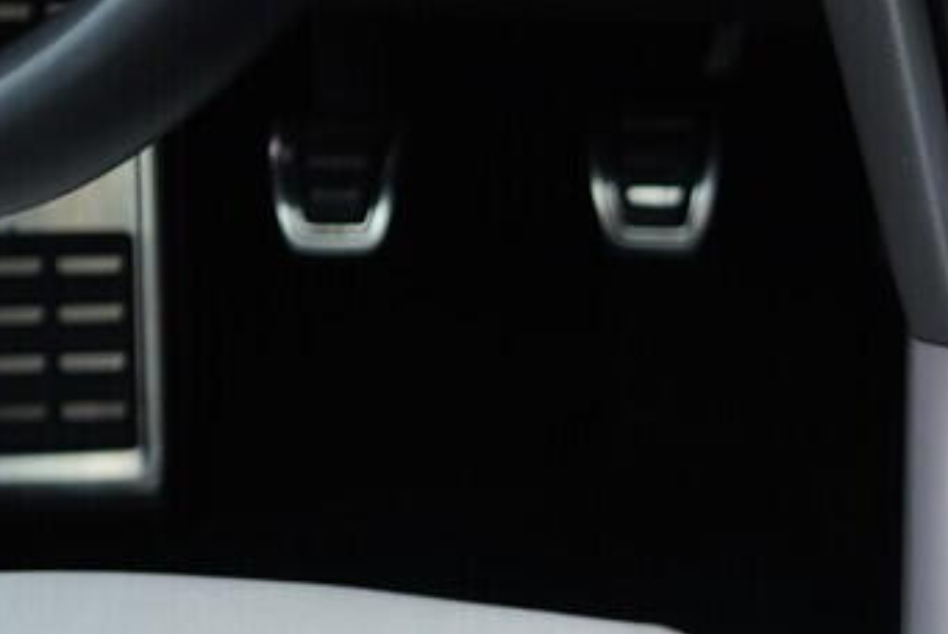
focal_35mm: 108
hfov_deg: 17.6
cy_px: 660
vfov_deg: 12.5
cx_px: 1257
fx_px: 2846
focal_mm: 24
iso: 200
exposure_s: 1/40
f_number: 2.8
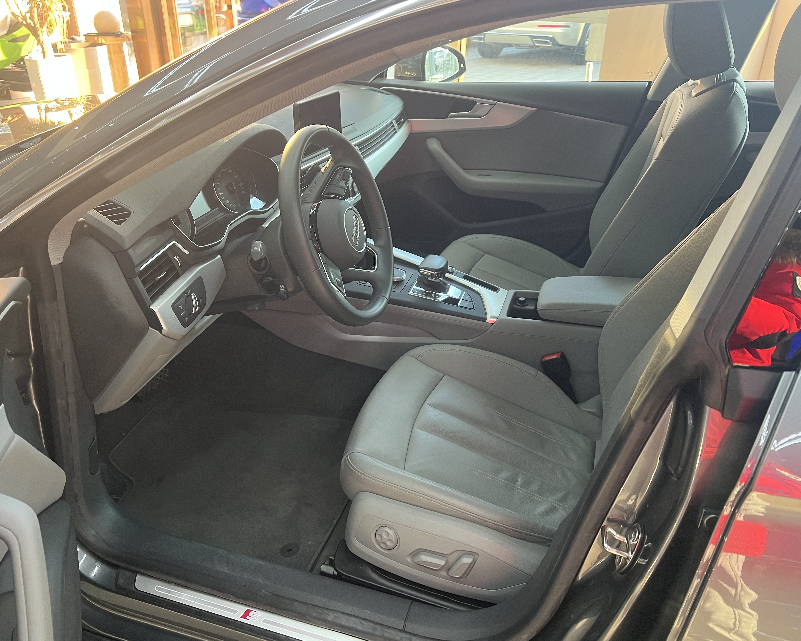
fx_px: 664
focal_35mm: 28
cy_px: 314
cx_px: 367
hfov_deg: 62.1
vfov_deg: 51.5
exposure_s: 1/78
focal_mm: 5.7
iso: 125
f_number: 1.5
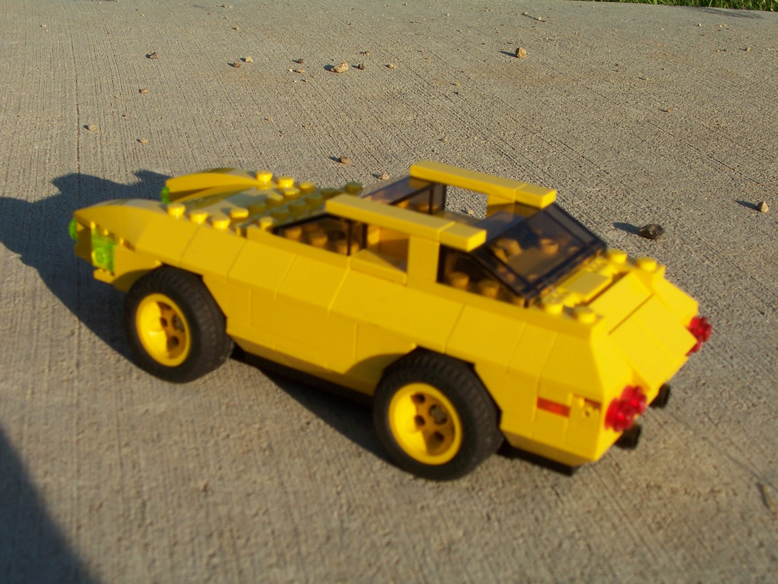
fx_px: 1124
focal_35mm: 50
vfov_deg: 29.1
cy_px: 292
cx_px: 389
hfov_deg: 38.2
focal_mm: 8.6
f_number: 4.8
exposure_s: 1/750
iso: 80
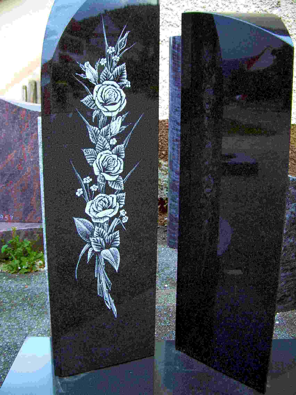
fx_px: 433
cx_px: 148
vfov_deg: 49.0
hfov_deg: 37.7
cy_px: 198
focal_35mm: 38
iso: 50
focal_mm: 6.3
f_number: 2.8
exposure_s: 1/8.7
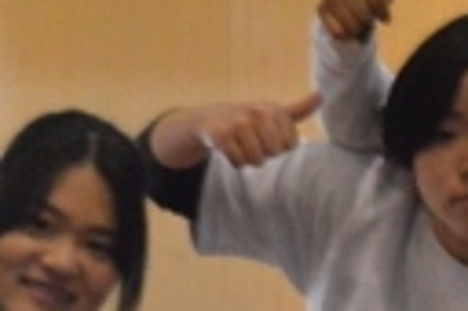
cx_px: 545
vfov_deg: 5.6
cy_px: 483
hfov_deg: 8.5
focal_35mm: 240
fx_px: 3116
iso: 6400
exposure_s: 1/250
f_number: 4.8
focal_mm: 32
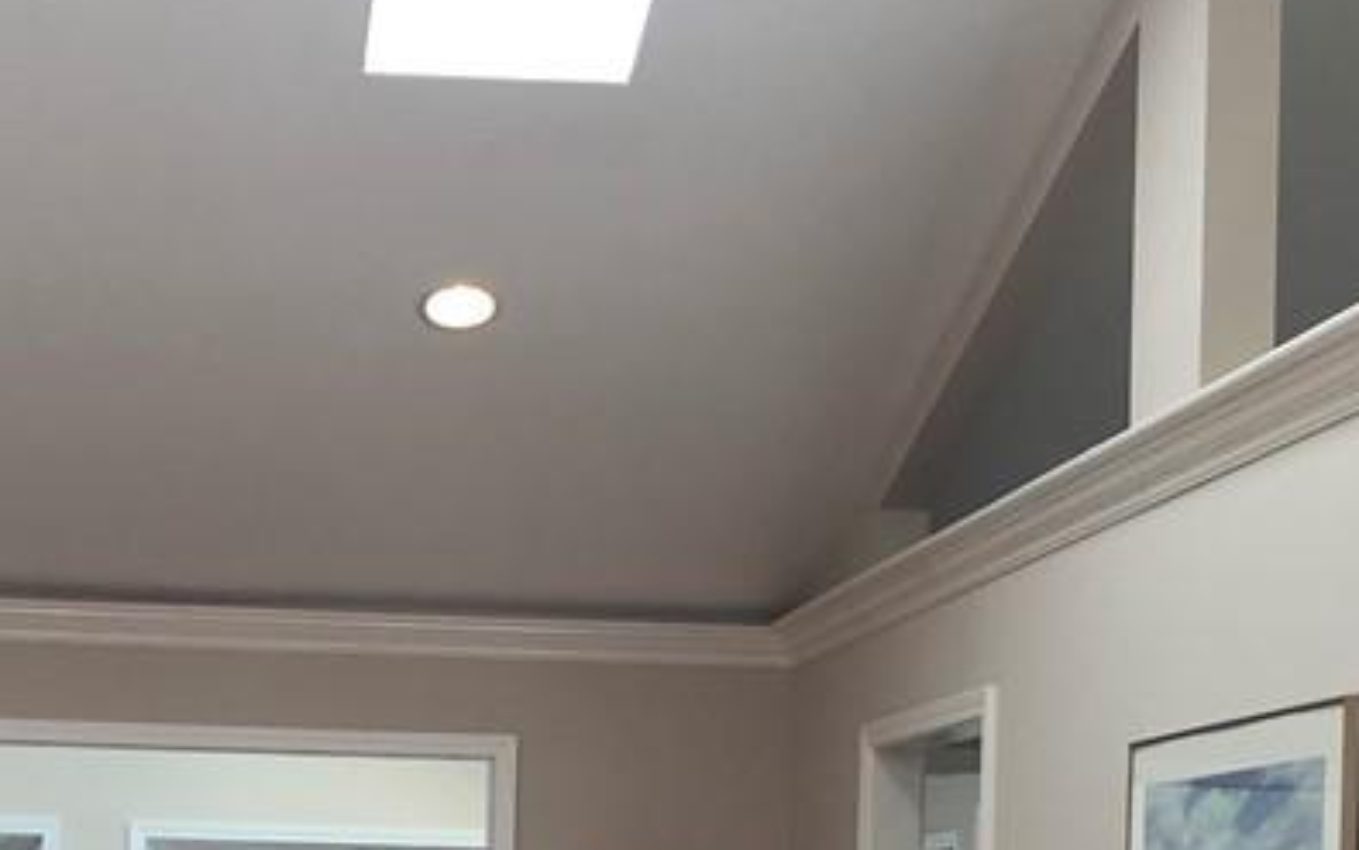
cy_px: 939
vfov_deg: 16.4
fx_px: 2852
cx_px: 385
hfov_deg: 26.5
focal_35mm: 77
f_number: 1.8
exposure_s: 1/30
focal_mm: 3.99
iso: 25
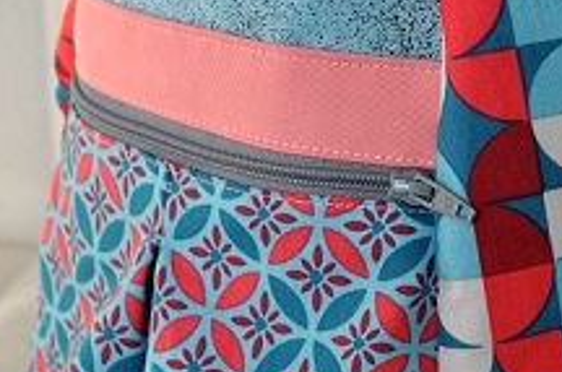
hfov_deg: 15.4
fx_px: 2056
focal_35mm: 132
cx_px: 523
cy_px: 209
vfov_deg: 10.3
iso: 200
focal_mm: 38
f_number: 6.3
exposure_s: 1/160
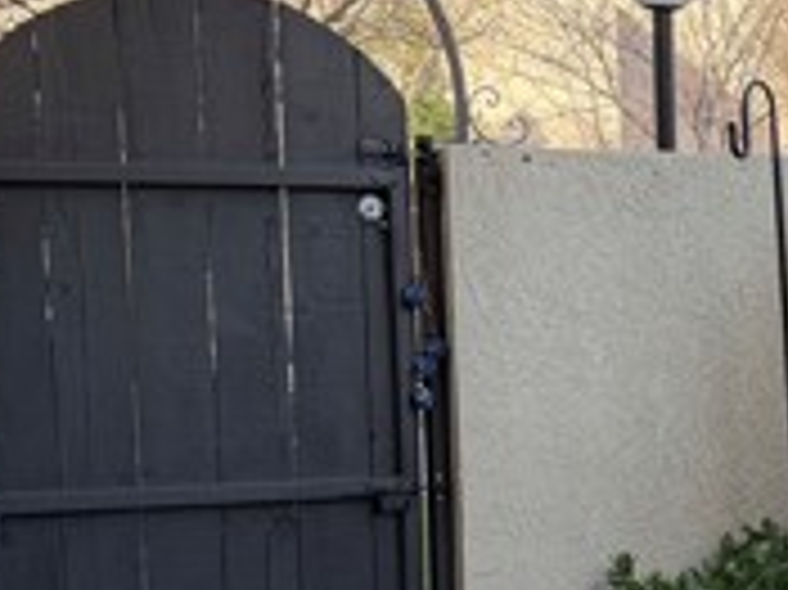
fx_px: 2002
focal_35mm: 88
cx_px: 941
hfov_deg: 20.8
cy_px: 500
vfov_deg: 16.6
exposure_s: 1/742
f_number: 1.78
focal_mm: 6.76
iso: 100
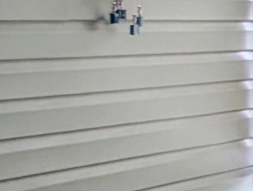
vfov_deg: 15.5
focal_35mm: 95
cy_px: 40
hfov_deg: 12.4
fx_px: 696
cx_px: 701
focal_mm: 2.23
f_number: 1.95
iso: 39
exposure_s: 1/121
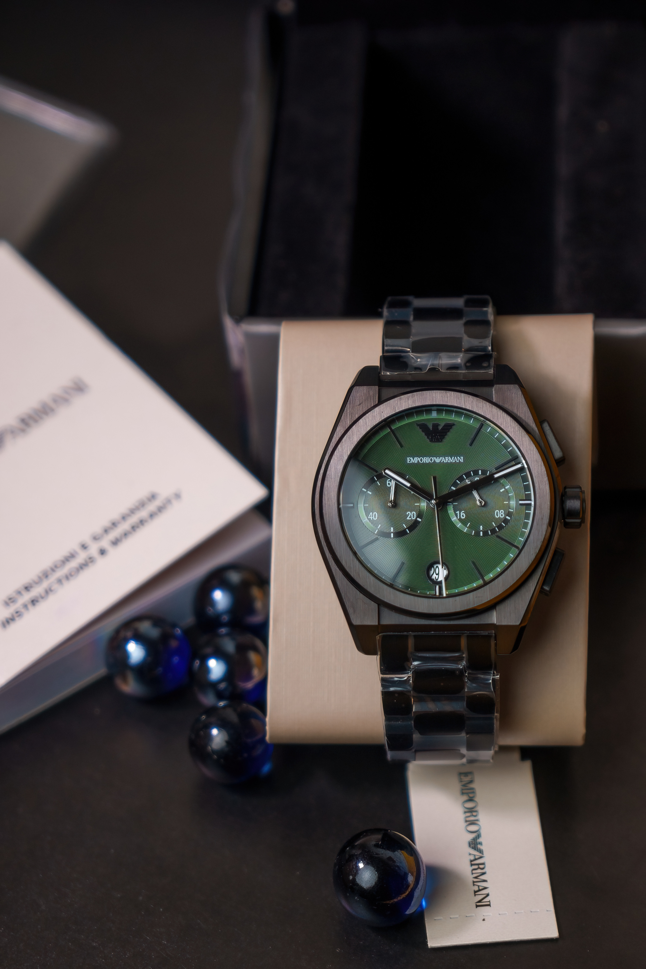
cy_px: 484
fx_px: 2826
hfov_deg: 13.0
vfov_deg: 19.5
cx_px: 323
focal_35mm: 105
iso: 160
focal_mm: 70
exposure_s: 1/60
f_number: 4
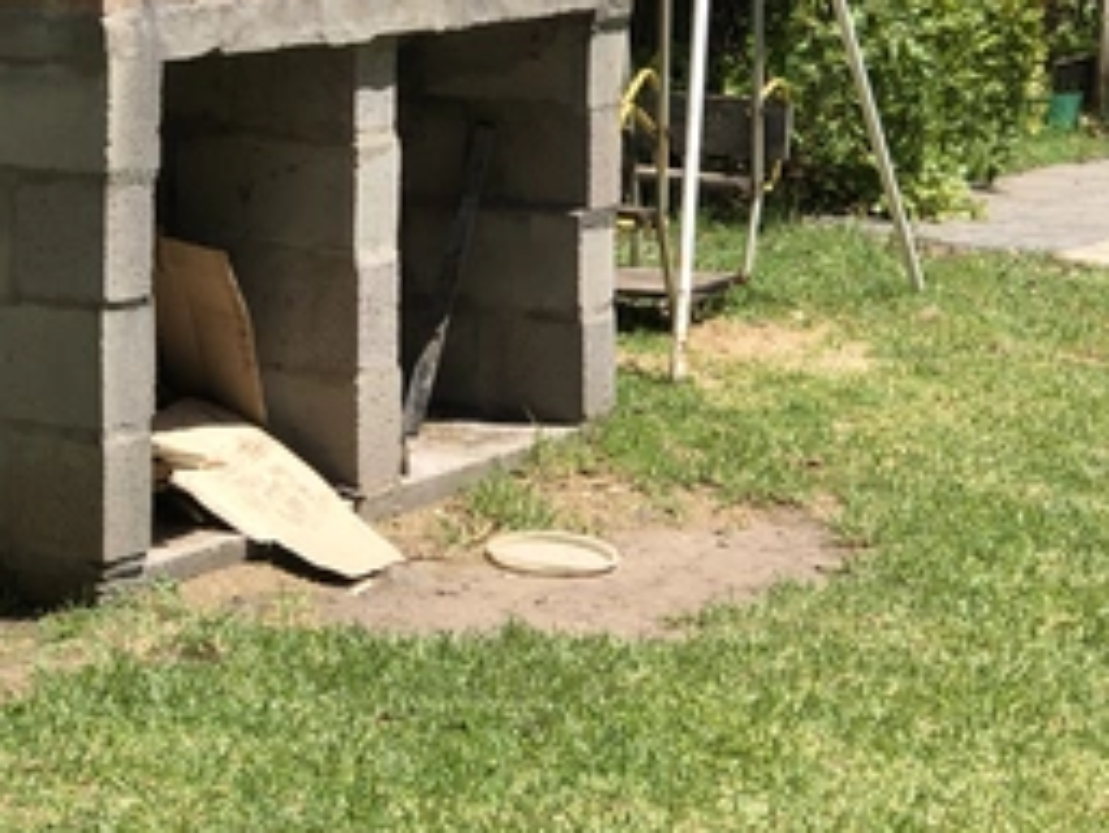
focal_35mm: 89
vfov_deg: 16.5
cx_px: 444
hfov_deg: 22.0
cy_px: 142
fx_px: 2853
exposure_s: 1/762
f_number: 2.4
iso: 16
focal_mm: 6
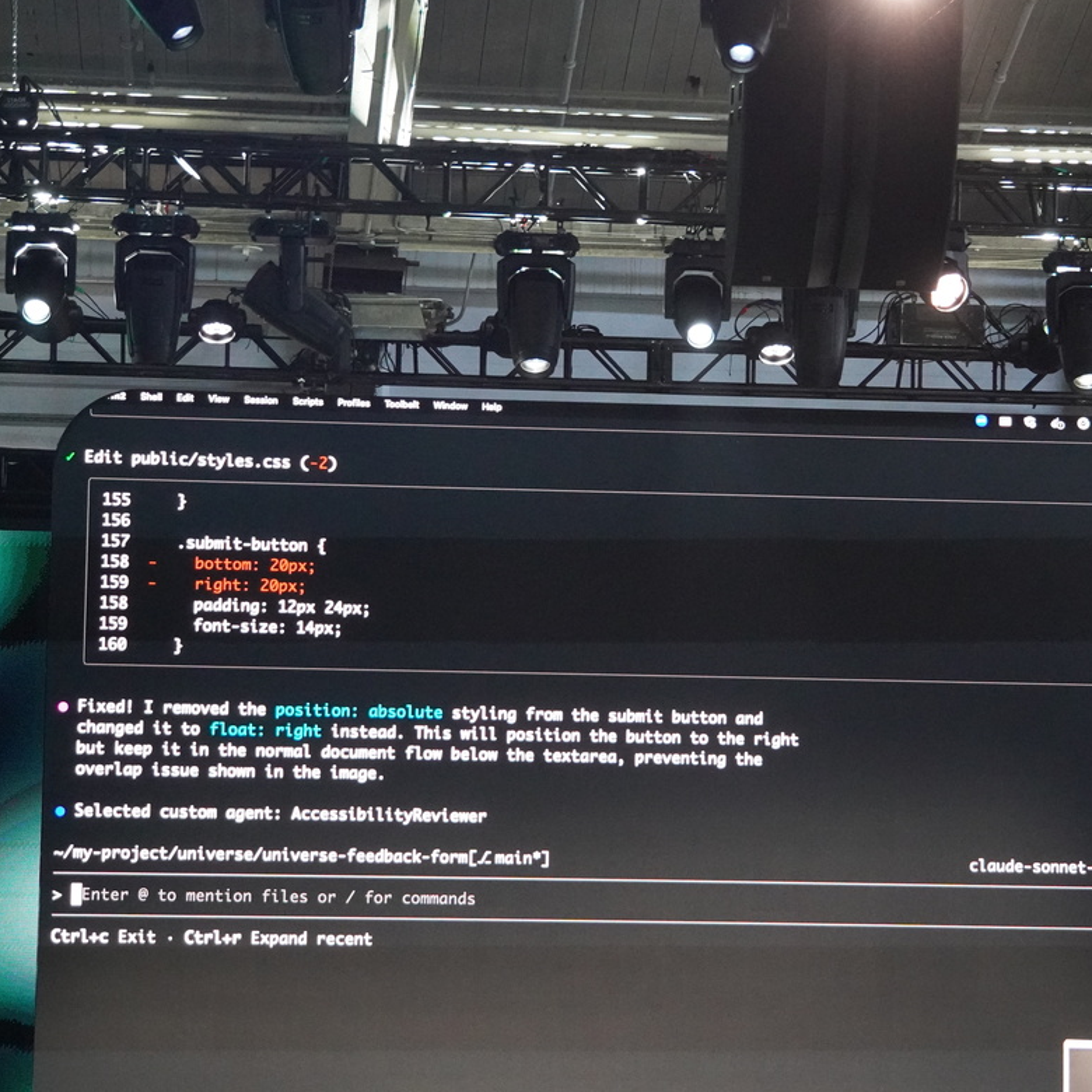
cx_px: 675
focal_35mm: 103
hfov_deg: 16.9
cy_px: 554
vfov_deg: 17.0
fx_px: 3661
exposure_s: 1/80
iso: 6400
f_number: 5.6
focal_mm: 52.3
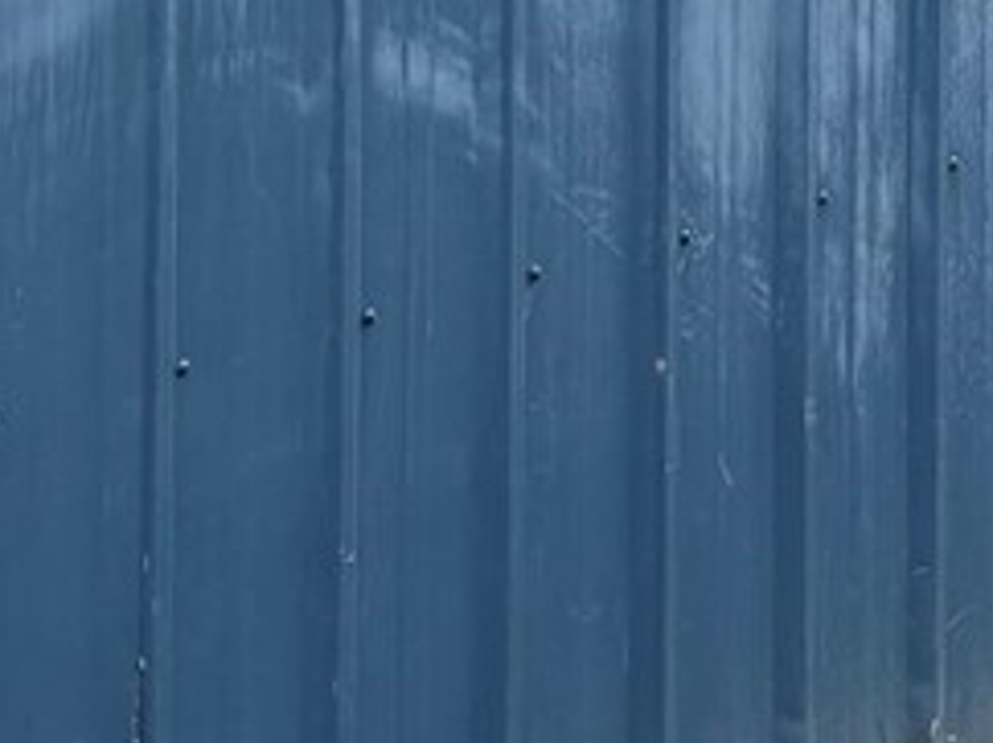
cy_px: -796
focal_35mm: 172
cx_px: 2355
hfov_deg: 10.1
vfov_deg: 8.2
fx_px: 4929
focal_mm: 5.96
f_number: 1.6
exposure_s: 1/1695
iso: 50
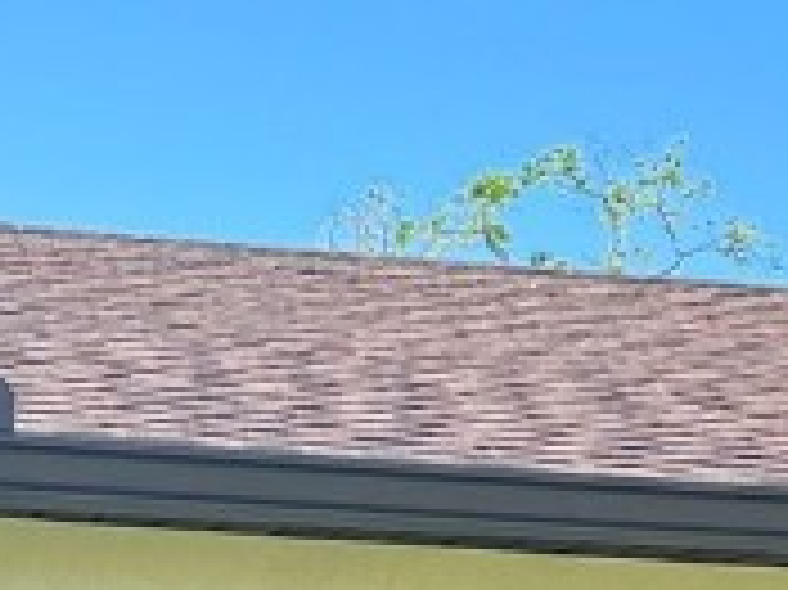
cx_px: 333
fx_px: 3458
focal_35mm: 152
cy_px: 937
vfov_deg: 9.4
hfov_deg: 13.0
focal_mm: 5.7
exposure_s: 1/1972
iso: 50
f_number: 1.5
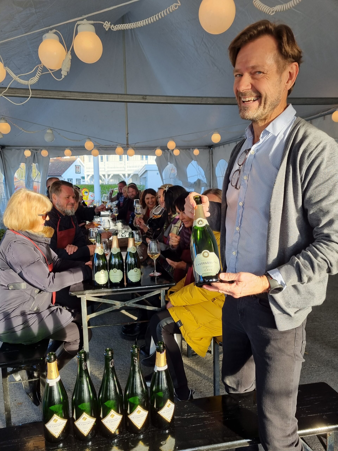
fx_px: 338
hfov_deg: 53.1
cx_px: 169
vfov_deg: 67.3
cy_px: 226
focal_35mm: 26
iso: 50
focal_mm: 5.4
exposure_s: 1/174
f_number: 1.8
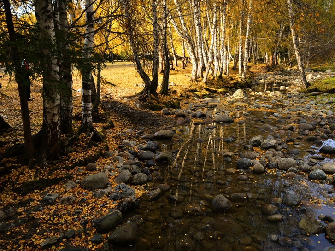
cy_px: 124
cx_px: 188
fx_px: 261
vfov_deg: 51.3
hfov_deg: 65.1
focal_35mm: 27
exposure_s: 1/25
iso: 800
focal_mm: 24
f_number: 16
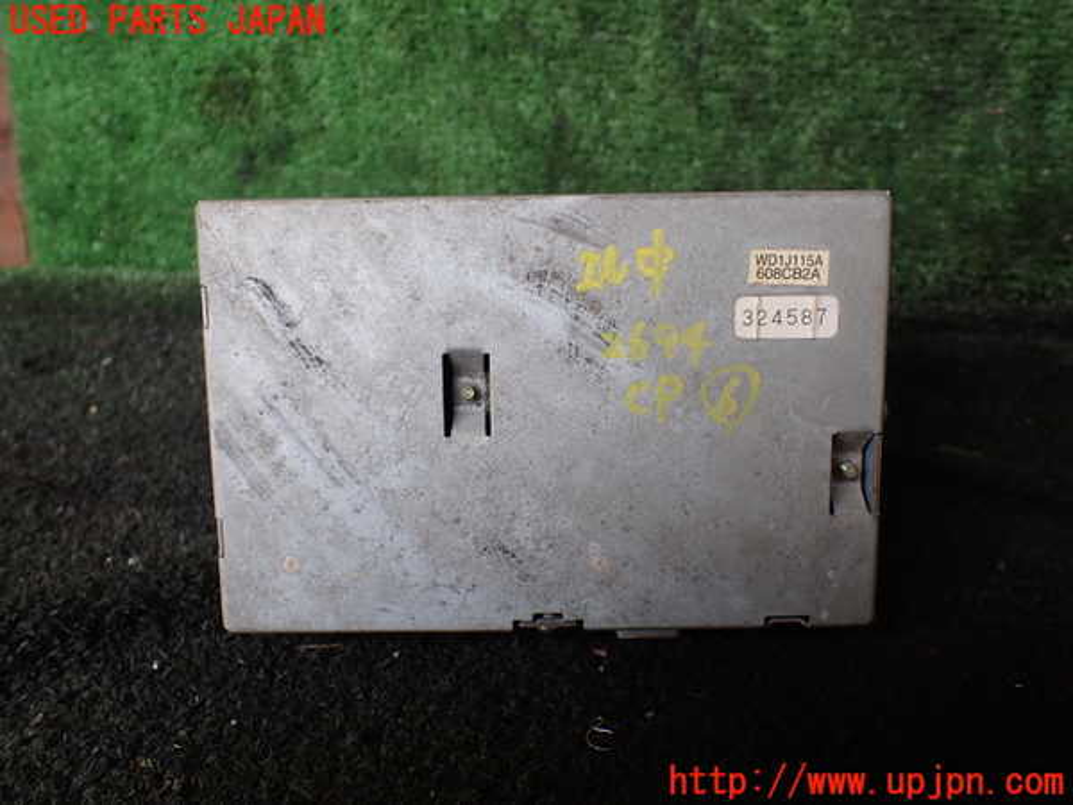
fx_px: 930
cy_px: 402
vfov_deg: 46.8
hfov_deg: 60.0
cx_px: 536
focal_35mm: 30
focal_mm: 5.4
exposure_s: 1/125
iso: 125
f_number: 2.3
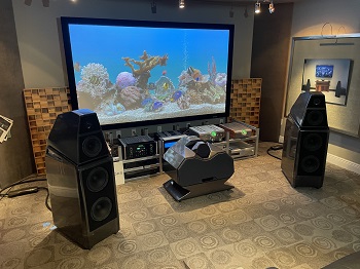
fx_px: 270
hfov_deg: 67.3
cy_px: 134
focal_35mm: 26
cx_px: 180
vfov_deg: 53.0
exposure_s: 1/60
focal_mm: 4.2
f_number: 1.6
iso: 500
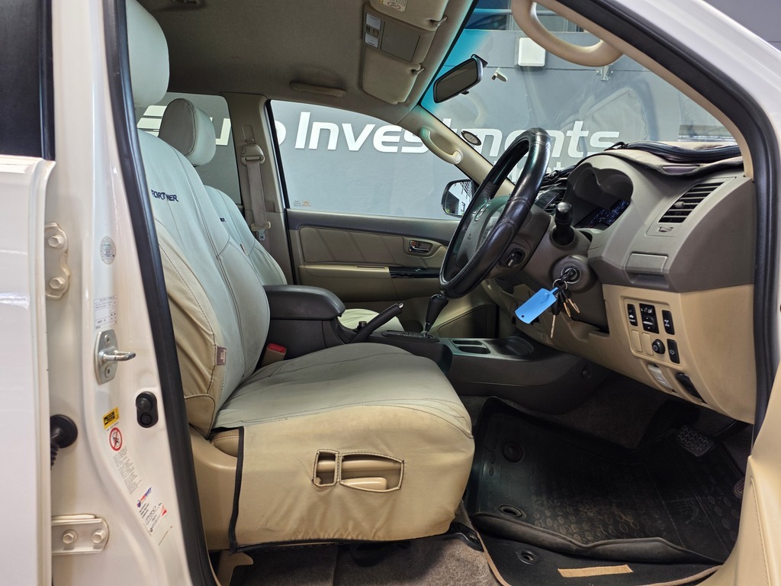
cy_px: 293
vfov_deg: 58.9
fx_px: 519
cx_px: 390
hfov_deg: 73.9
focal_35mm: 23
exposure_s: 1/180
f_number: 1.7
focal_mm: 6.25
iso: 100
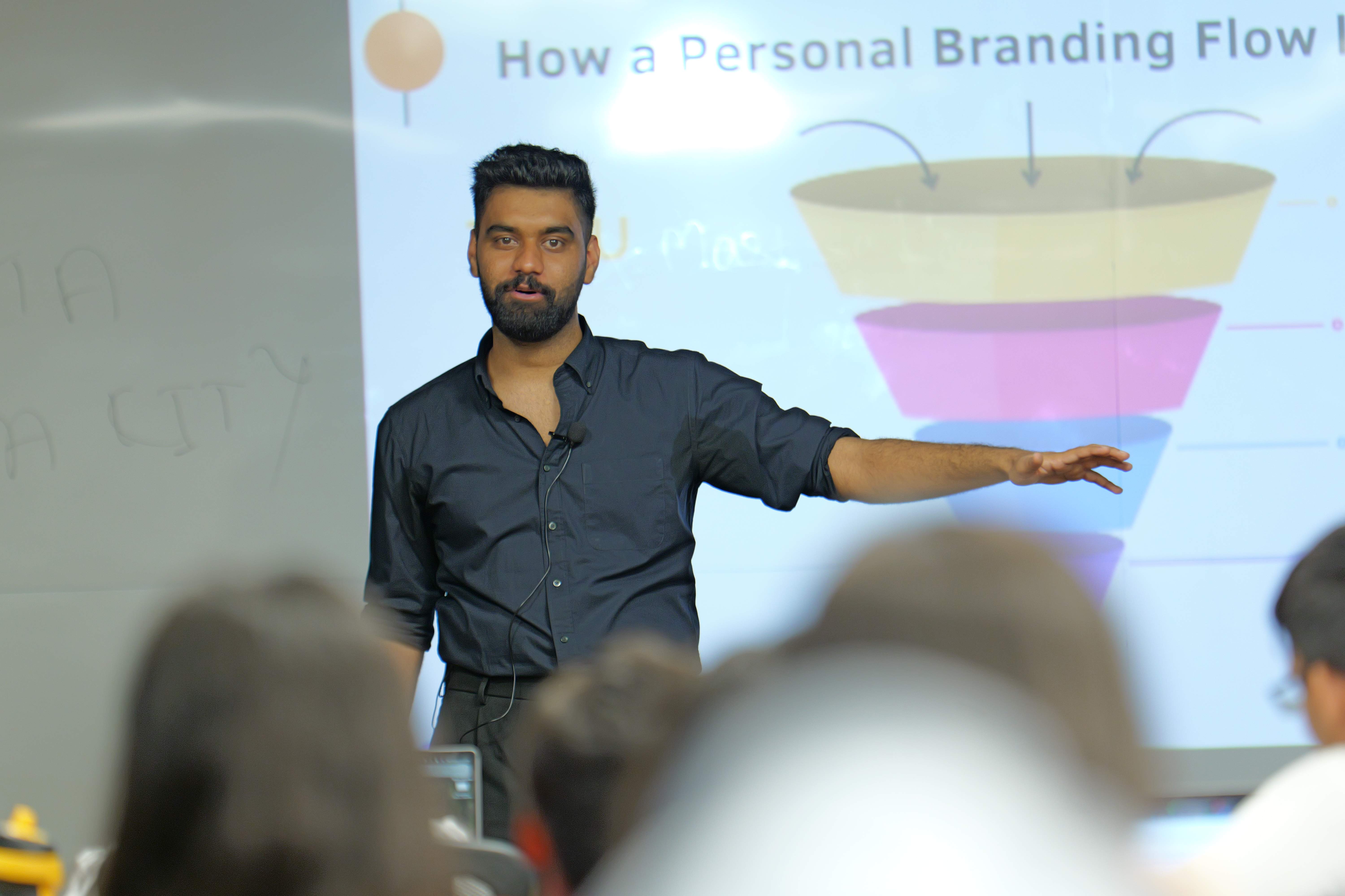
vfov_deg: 6.9
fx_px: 7472
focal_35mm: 200
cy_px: 448
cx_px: 672
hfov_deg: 10.3
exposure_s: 1/125
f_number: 2.8
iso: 1600
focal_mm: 200
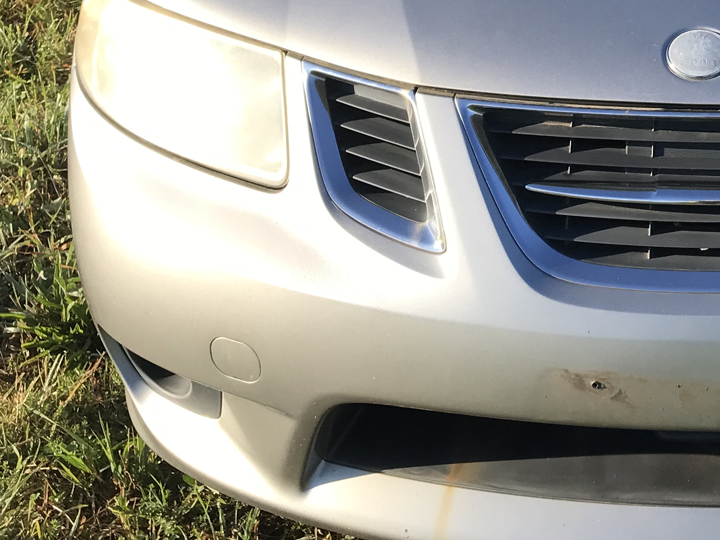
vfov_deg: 20.0
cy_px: -24
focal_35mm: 71
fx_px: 1477
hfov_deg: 26.0
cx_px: 718
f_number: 1.8
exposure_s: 1/1114
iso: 20
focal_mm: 3.99
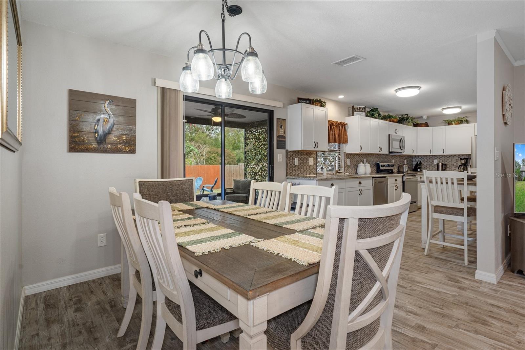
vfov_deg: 67.4
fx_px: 262
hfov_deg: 90.0
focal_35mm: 18
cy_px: 175
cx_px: 262
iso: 400
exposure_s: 1/5
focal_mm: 18
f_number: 8
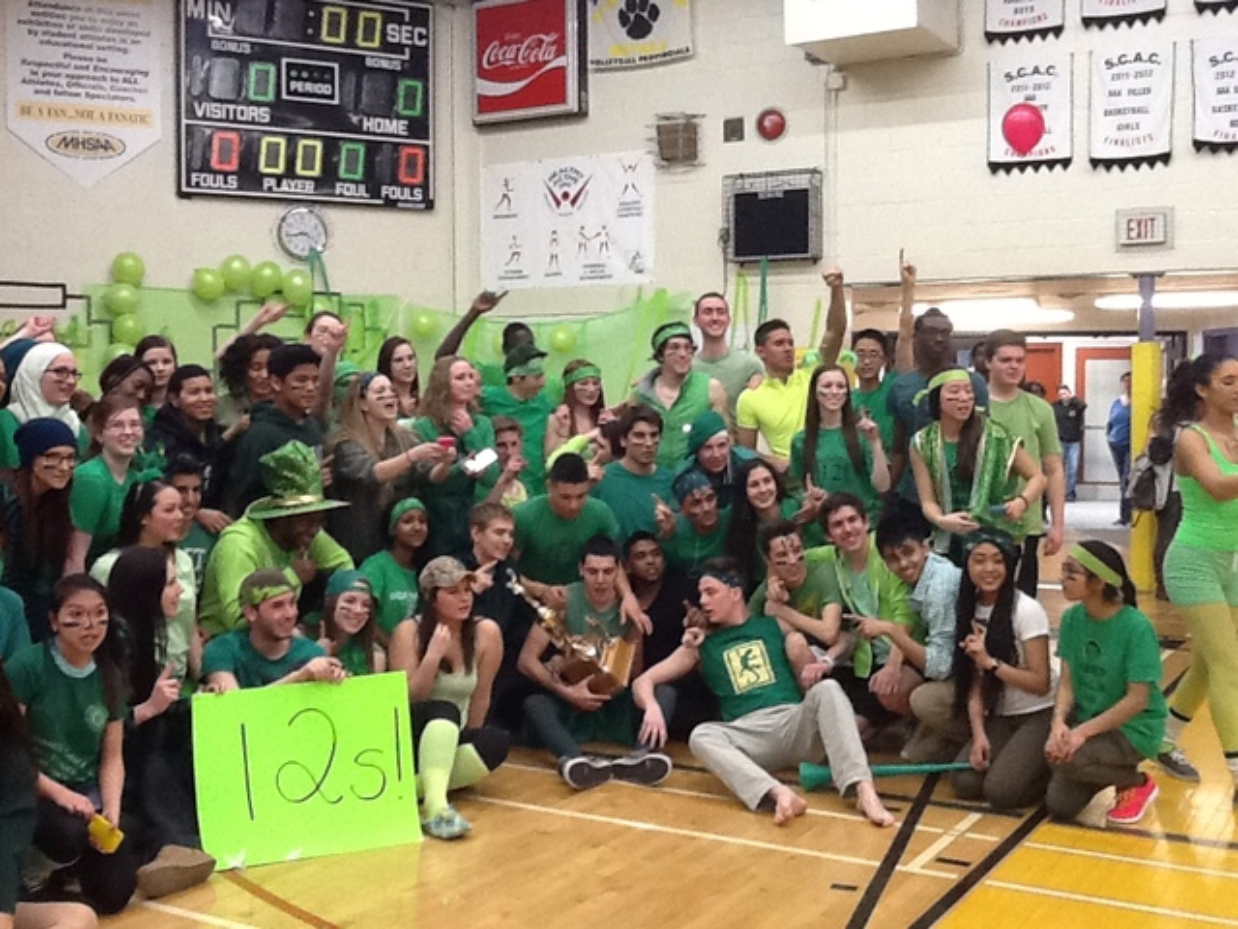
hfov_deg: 42.9
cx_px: 619
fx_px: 1574
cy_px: 464
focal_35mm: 44
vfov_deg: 32.9
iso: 160
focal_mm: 2.03
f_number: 2.4
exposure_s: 1/30
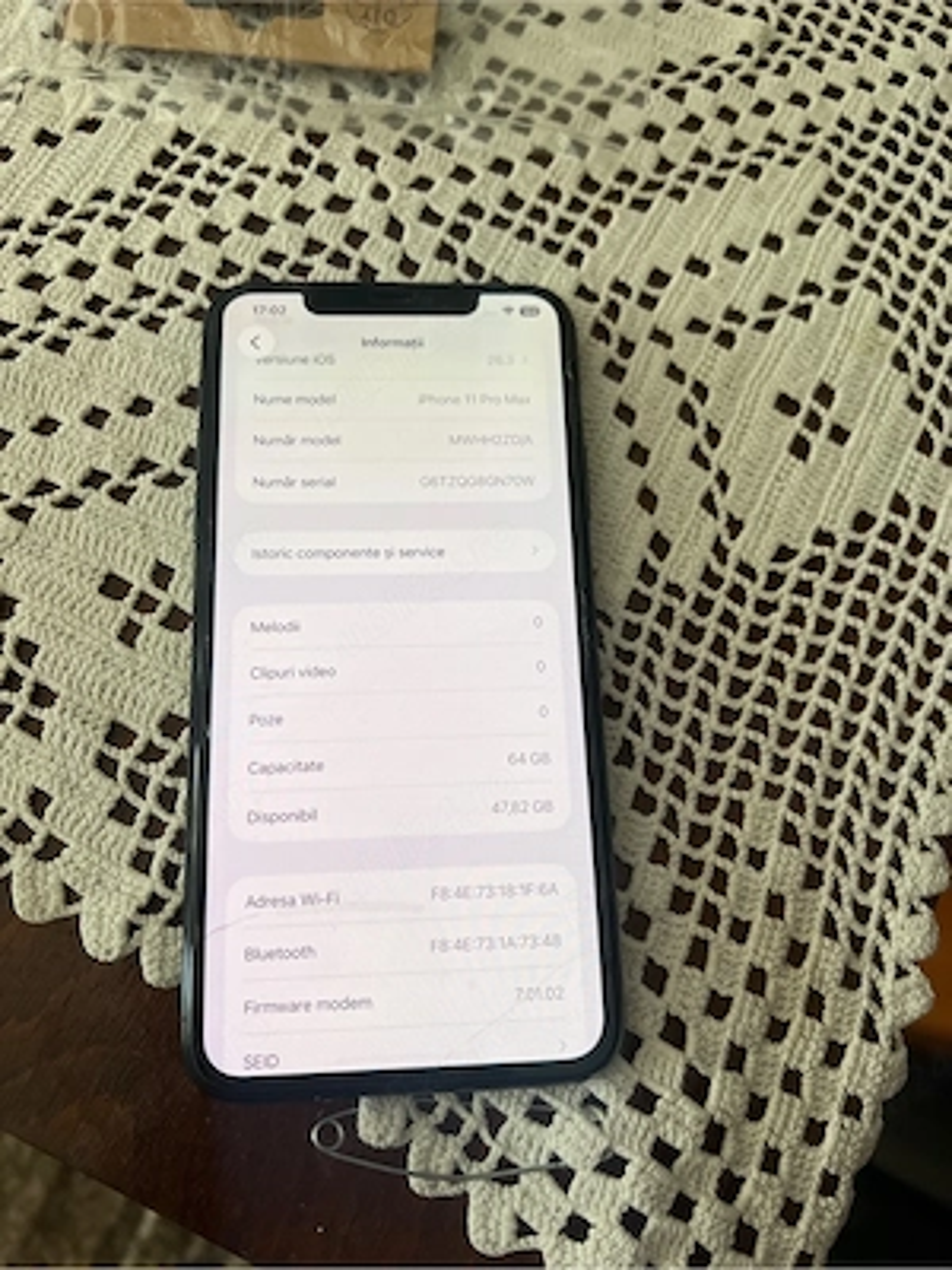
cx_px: 476
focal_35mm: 26
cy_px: 635
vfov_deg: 67.3
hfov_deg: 53.1
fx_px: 953
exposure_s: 1/111
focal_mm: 5.7
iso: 125
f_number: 1.5
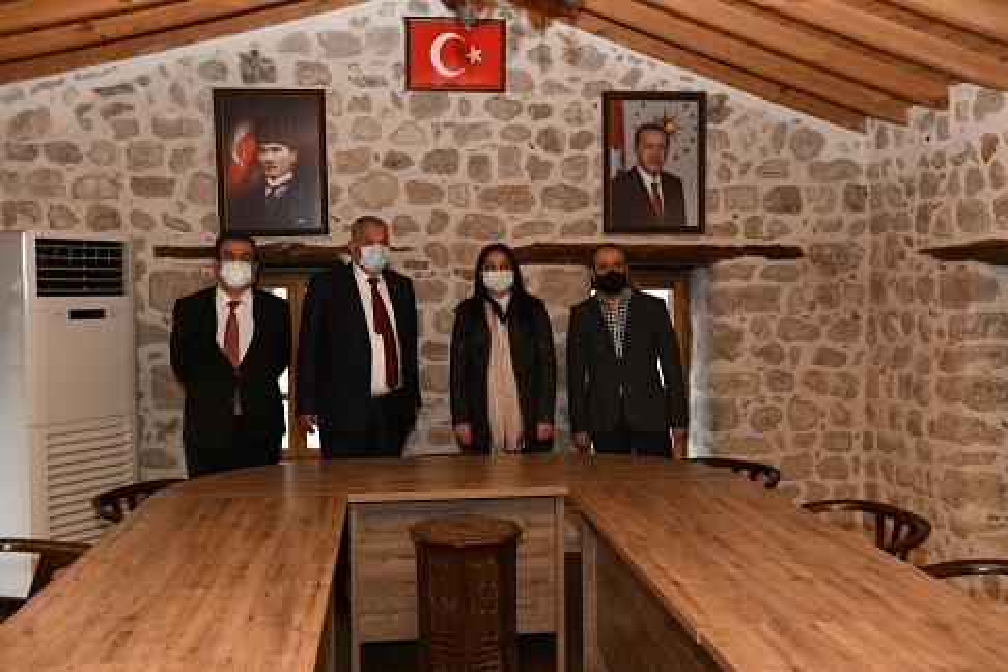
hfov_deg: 55.8
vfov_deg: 38.9
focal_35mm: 34
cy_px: 336
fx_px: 952
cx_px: 504
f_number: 4.5
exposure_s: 1/50
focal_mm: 34
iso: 400
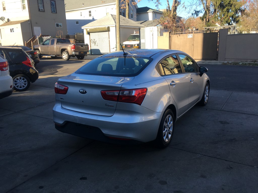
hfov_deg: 61.7
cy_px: 96
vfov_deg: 48.2
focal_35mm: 29
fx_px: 216
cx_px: 129
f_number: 2.2
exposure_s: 1/496
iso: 25
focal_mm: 4.15
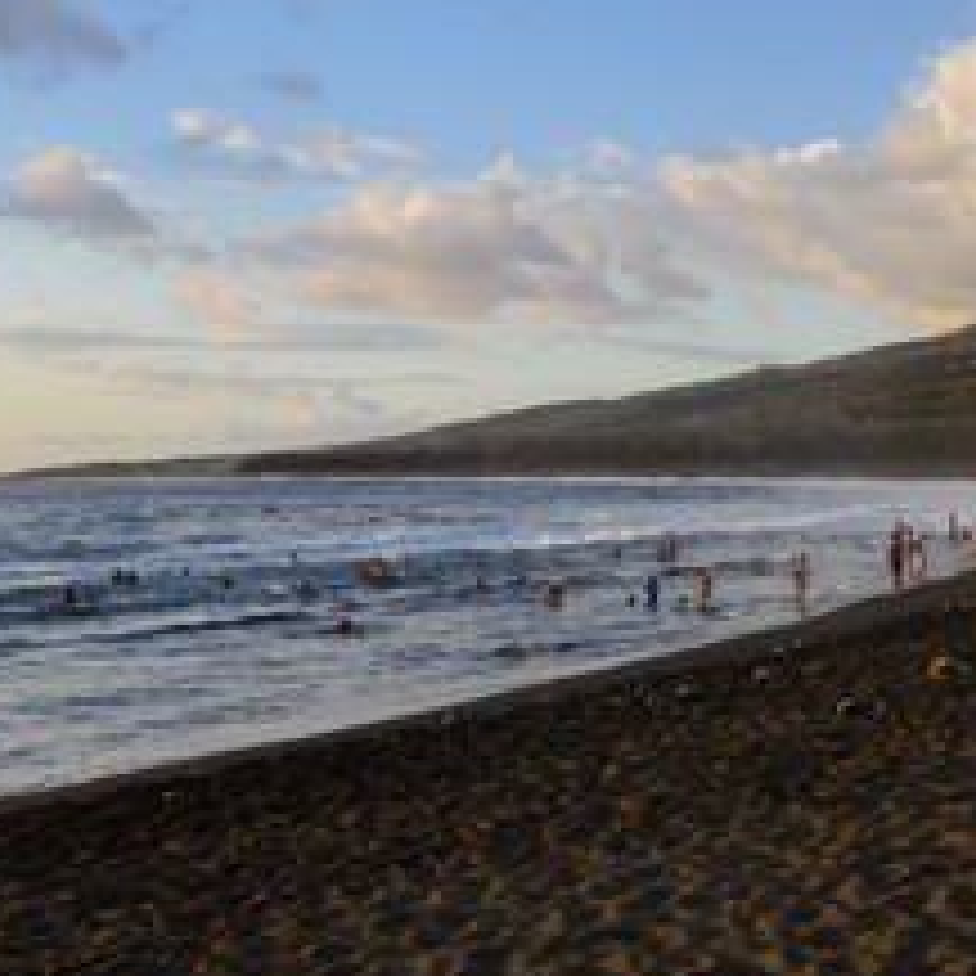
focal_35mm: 51
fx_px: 1627
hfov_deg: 32.9
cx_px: 702
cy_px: 522
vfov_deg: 33.4
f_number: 9
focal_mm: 31
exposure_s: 1/250
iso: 400
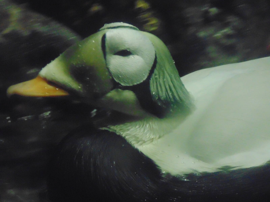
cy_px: 101
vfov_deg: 7.8
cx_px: 135
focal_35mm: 190
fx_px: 1482
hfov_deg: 10.4
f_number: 5.4
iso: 800
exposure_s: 1/40
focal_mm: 34.2
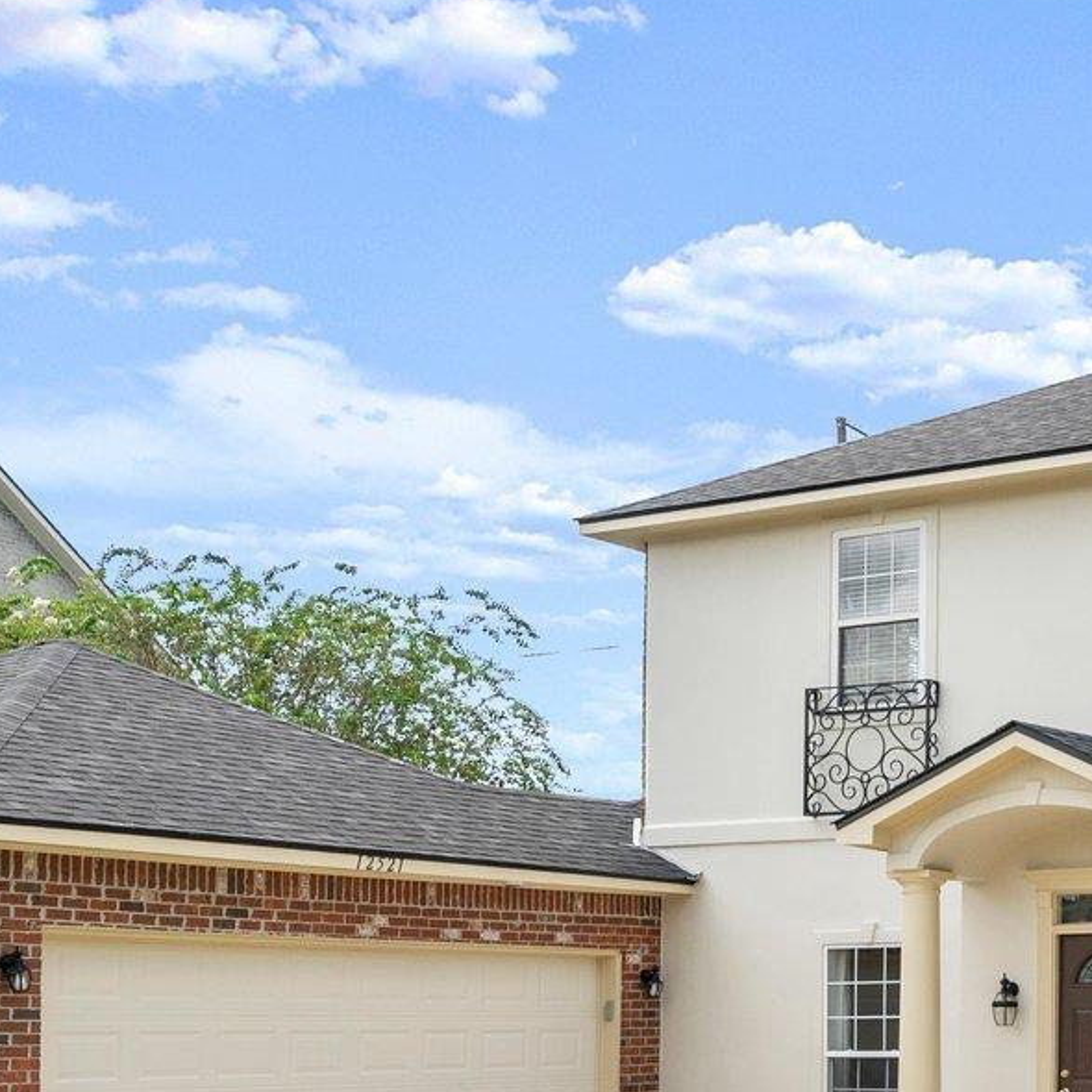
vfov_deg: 28.6
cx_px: 1053
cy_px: 818
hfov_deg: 27.6
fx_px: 2106
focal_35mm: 59
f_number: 9
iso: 500
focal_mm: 20
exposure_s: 1/250
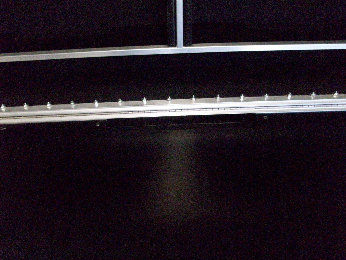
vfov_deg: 41.8
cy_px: 130
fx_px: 340
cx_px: 173
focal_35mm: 34
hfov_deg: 54.0
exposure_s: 1/128
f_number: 2.8
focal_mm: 5.7
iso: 800
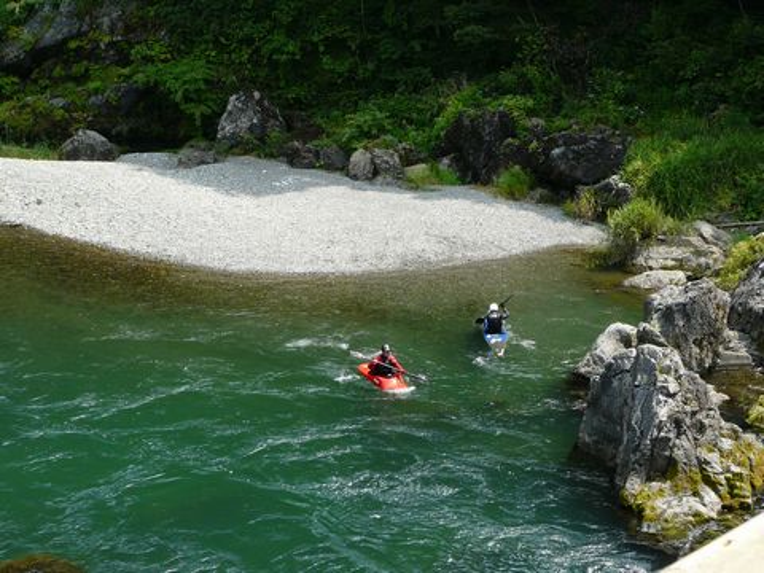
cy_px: 286
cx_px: 382
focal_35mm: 65
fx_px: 1435
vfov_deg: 22.6
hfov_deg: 29.8
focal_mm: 8.3
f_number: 5
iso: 100
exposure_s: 1/250
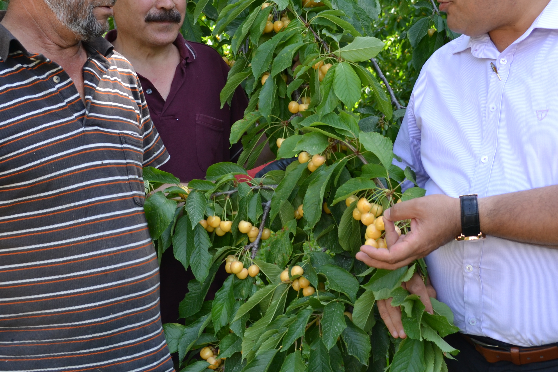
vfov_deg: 23.3
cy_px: 137
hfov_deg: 34.5
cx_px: 287
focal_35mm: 58
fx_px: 899
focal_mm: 24
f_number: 5.6
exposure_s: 1/125
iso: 200
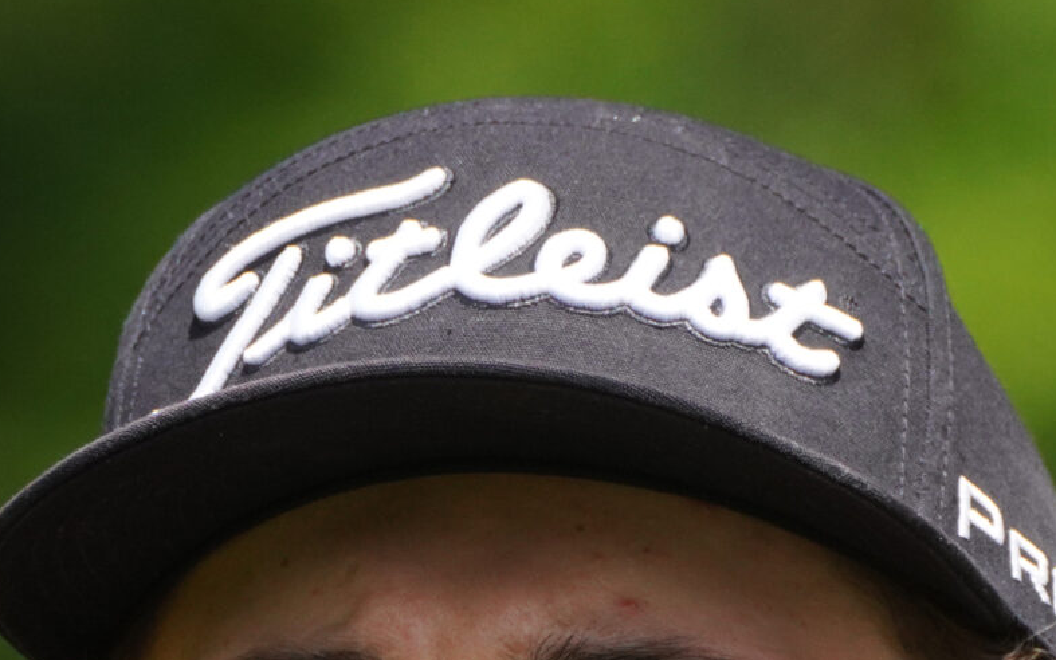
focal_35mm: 1990
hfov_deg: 1.1
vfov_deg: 0.7
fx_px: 57275
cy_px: 987
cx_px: 527
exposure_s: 1/2000
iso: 800
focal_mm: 400
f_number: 5.6
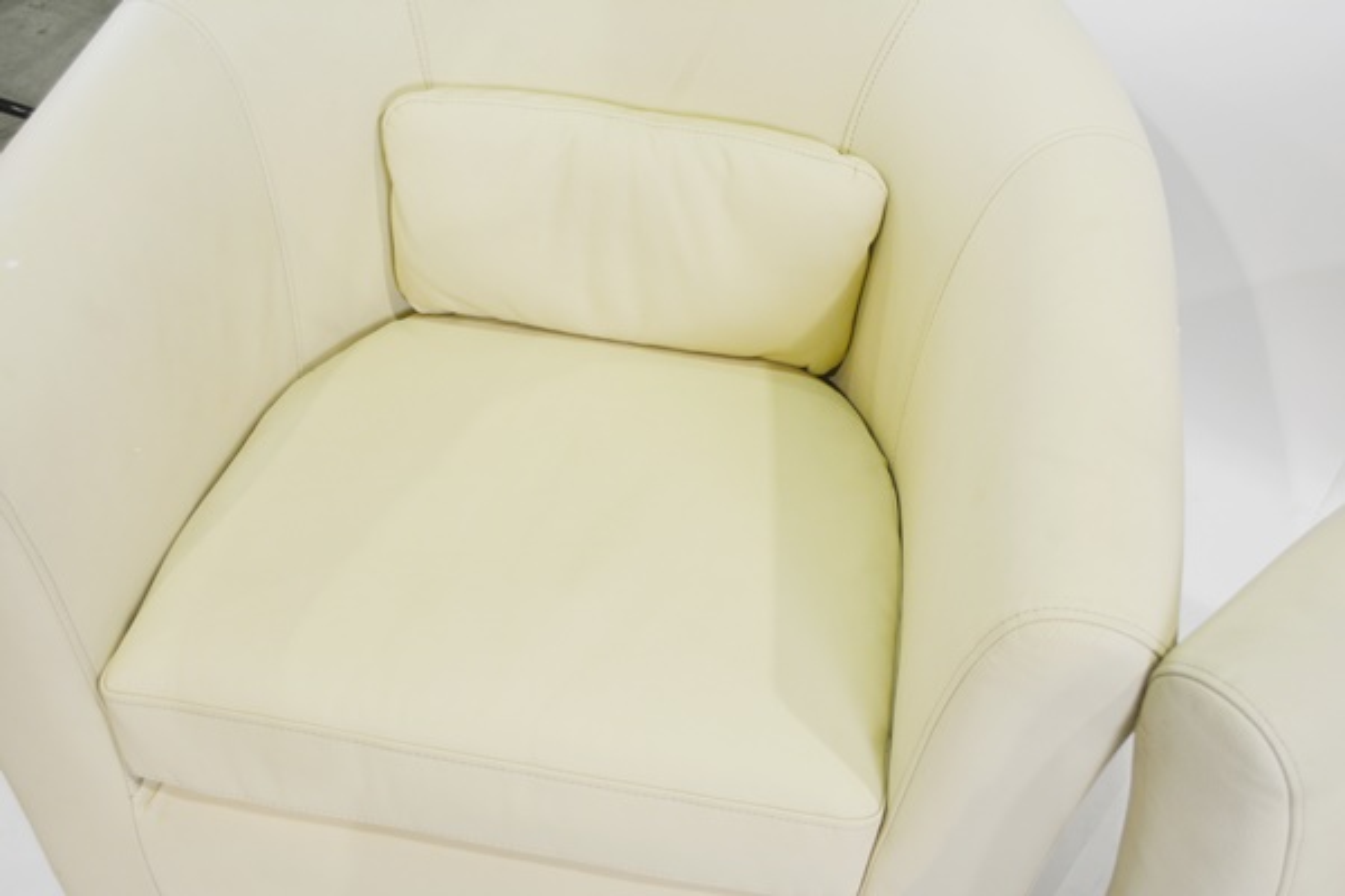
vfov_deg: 31.9
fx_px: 1569
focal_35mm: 42
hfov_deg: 46.4
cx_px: 672
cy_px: 448
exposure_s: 1/100
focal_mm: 28
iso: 400
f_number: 5
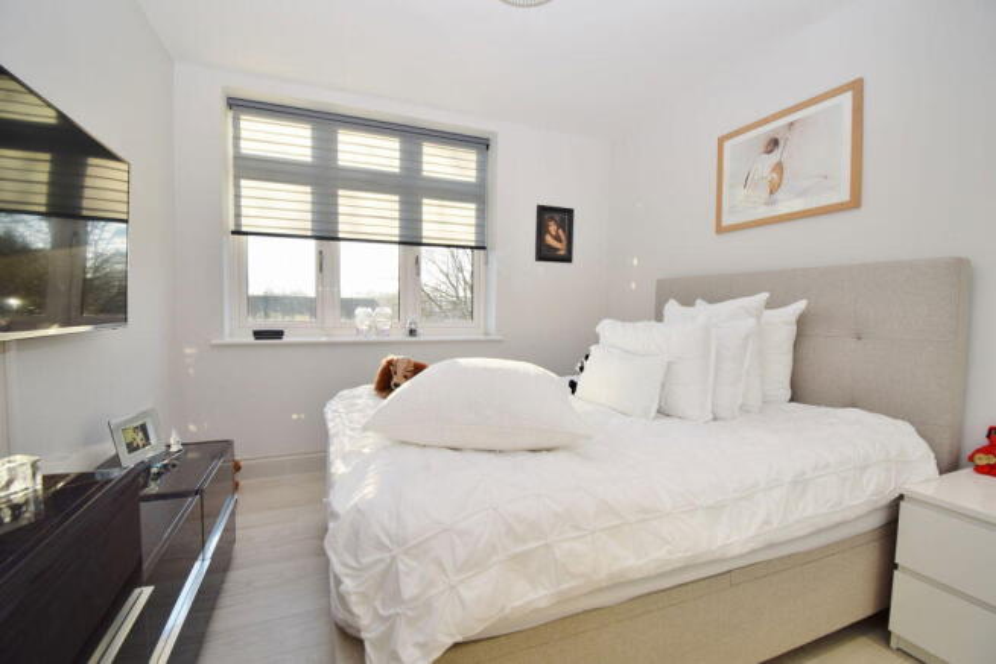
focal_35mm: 15
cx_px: 498
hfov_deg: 100.4
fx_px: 415
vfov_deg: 77.4
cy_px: 332
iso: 220
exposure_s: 1/125
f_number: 5.6
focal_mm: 10
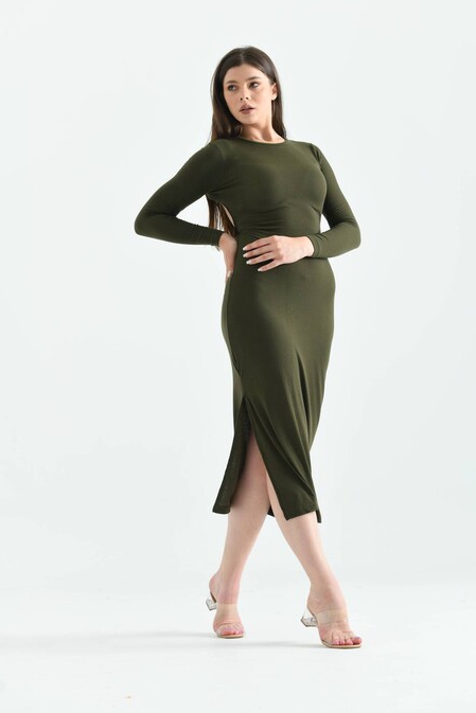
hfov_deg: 17.5
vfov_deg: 26.0
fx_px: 1546
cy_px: 341
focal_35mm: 78
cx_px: 252
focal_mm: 70
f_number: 5.6
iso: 100
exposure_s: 1/125
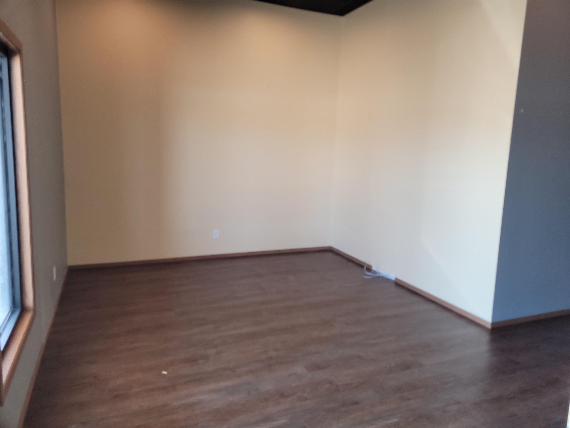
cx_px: 285
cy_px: 214
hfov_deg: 67.3
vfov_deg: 53.1
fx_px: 428
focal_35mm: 26
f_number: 1.8
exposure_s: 1/40
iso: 100
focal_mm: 5.4
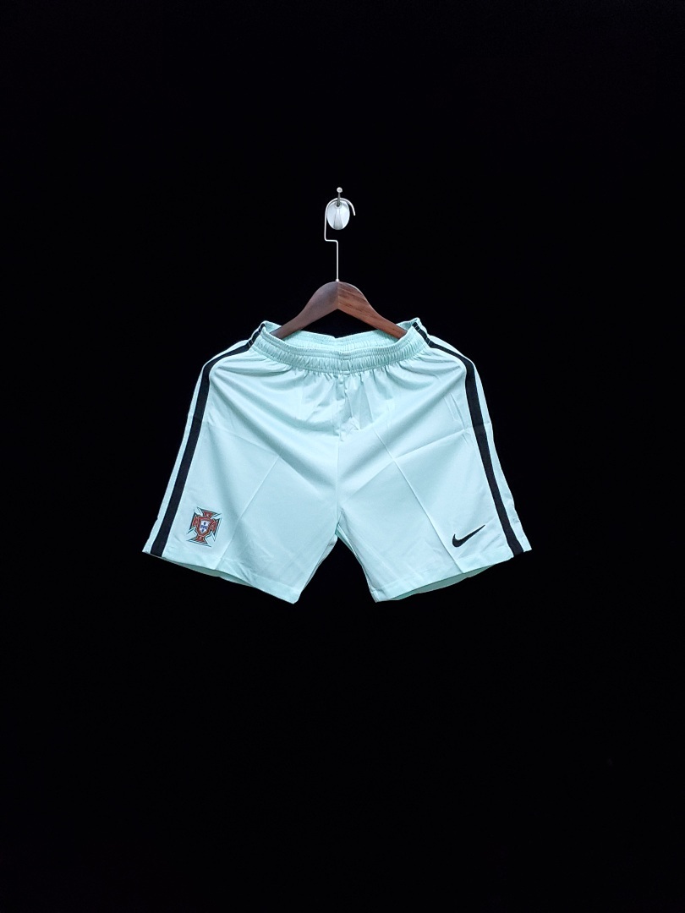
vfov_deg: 67.3
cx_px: 342
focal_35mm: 26
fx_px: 686
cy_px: 456
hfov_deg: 53.1
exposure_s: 1/30
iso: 500
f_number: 1.5
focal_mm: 4.3
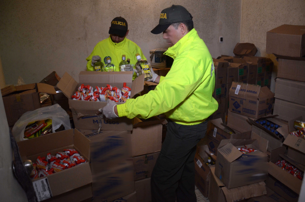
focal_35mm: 60
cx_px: 152
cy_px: 101
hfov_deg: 33.5
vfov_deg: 22.5
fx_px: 507
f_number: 4.5
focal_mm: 40
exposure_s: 1/125
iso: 1600
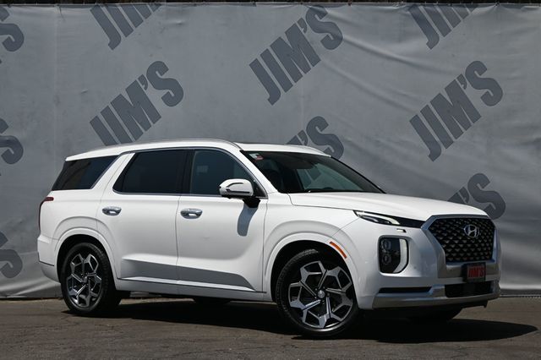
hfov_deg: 29.3
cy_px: 180
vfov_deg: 19.7
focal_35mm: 69
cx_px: 270
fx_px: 1036
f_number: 7.1
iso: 100
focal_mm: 46
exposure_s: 1/400
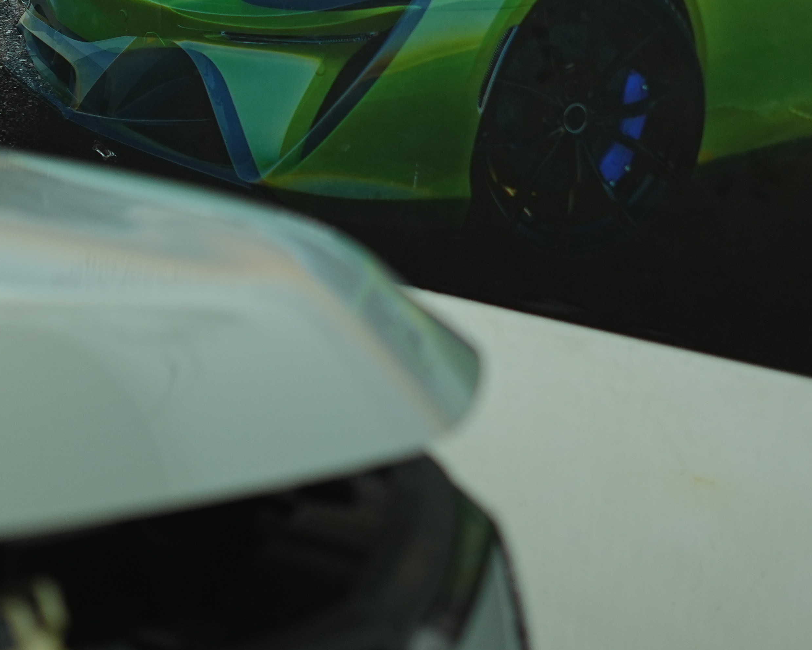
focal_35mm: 132
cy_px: 59
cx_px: 303
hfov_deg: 14.6
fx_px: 3172
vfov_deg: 11.6
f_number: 1.8
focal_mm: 50
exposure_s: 1/1250
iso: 500
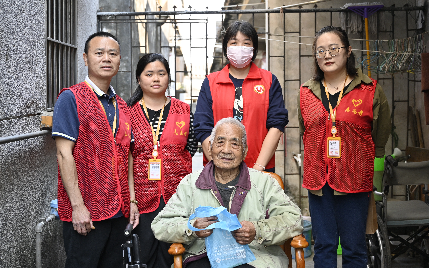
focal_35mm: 46
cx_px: 214
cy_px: 126
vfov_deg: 28.0
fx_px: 538
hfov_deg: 43.5
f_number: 4
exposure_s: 1/200
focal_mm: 45
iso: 400
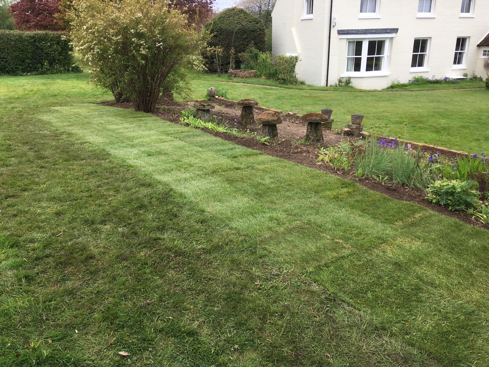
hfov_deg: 61.7
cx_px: 244
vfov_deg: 48.2
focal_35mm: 29
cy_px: 184
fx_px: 410
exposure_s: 1/298
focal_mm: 4.15
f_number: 2.2
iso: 25
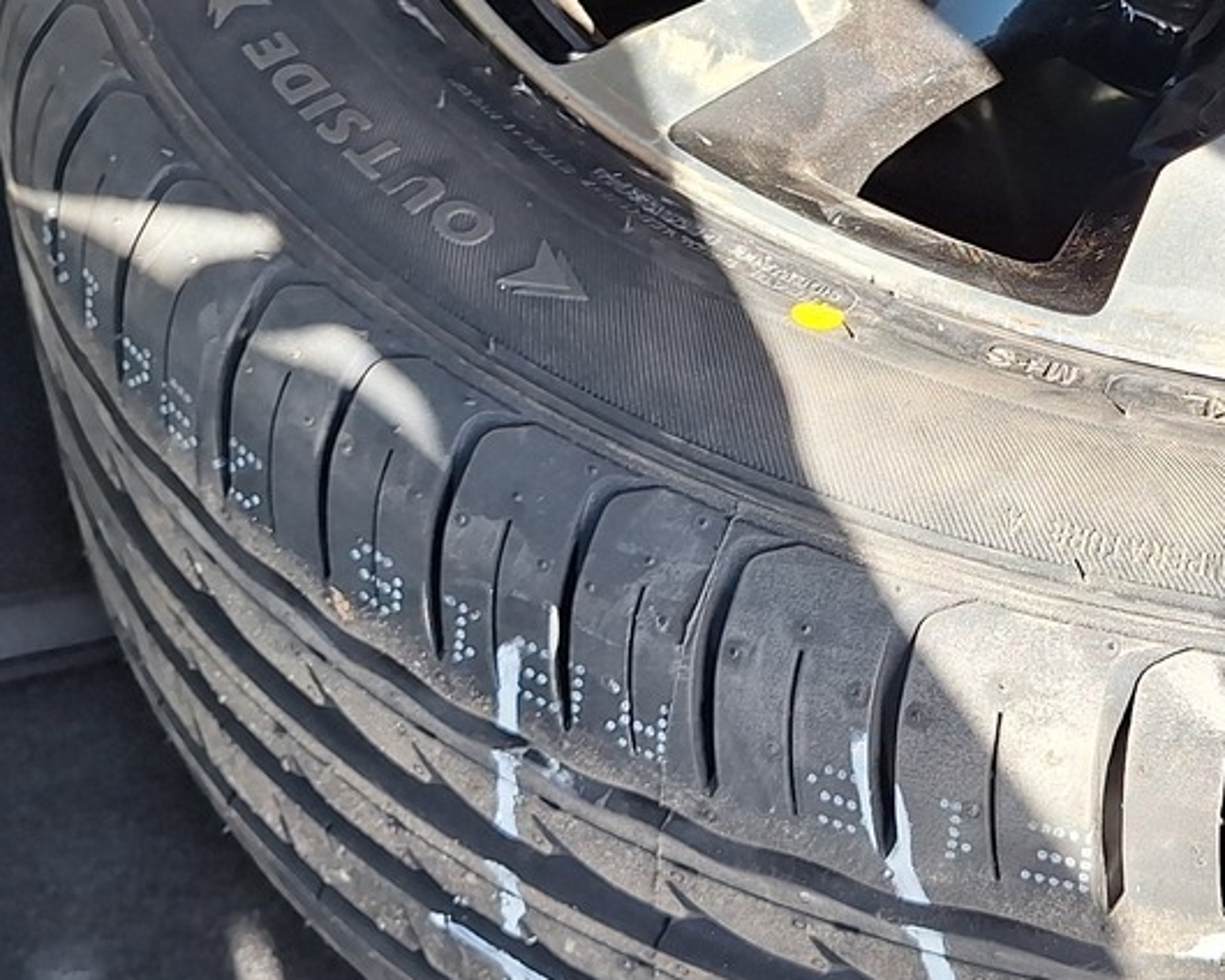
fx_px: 2212
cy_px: 201
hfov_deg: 29.4
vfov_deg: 24.6
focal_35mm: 61
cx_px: 1144
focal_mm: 5.54
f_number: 1.8
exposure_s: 1/215
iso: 40
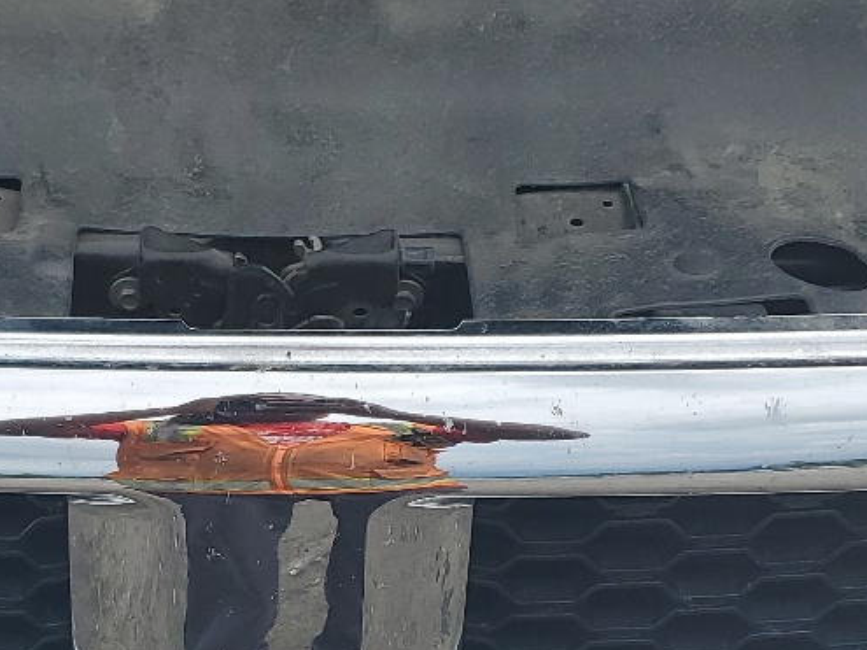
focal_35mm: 84
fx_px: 2103
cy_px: 519
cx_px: 243
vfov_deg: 17.4
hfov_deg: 23.1
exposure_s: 1/3333
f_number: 1.5
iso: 50
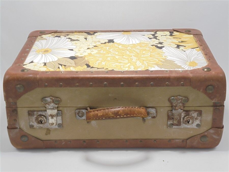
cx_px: 114
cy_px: 86
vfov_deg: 22.9
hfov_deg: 30.3
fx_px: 423
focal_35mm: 64
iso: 160
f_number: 5.6
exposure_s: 1/30
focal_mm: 11.5
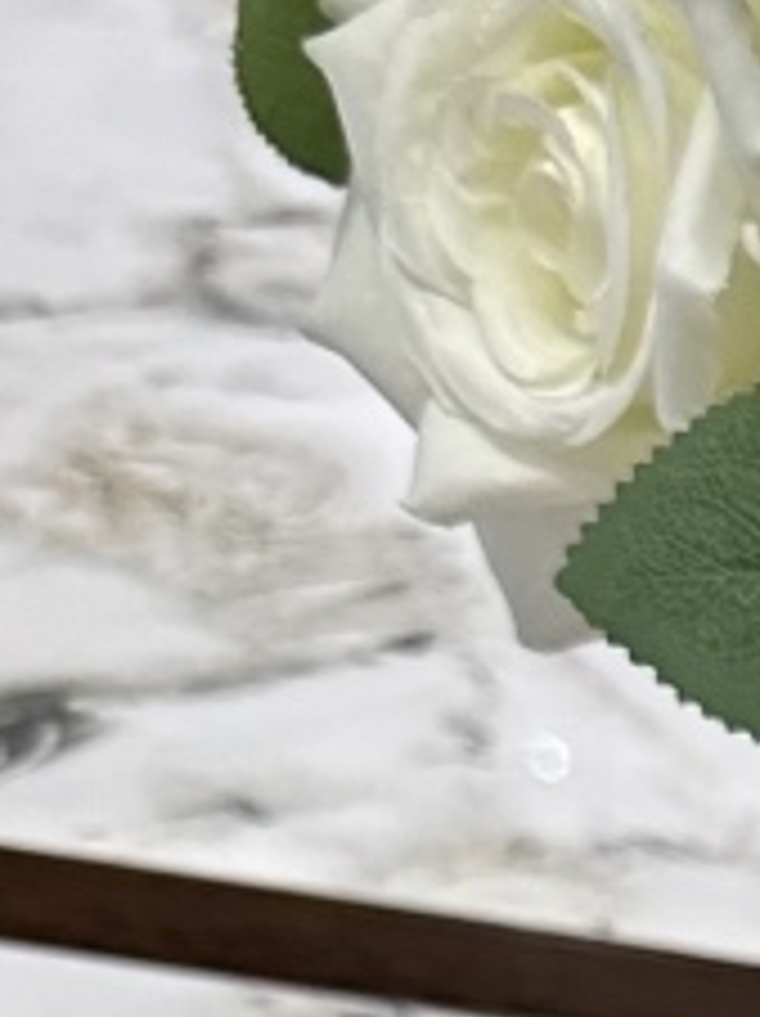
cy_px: 1791
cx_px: 2181
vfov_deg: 12.0
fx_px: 4487
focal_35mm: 153
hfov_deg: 8.3
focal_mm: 6.86
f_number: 1.78
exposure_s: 1/100
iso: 160
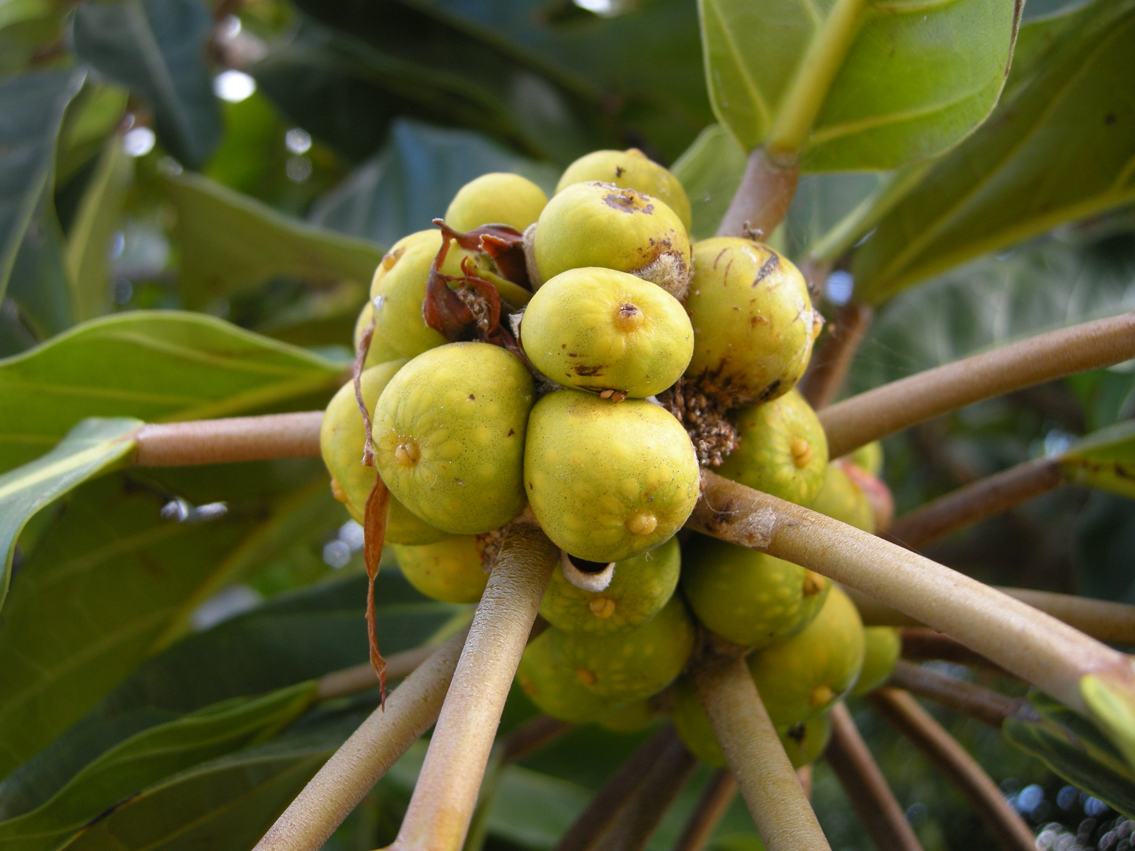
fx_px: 1148
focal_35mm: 35
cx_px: 568
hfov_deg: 52.6
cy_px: 426
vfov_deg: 40.7
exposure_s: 1/76
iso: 64
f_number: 3
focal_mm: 7.5
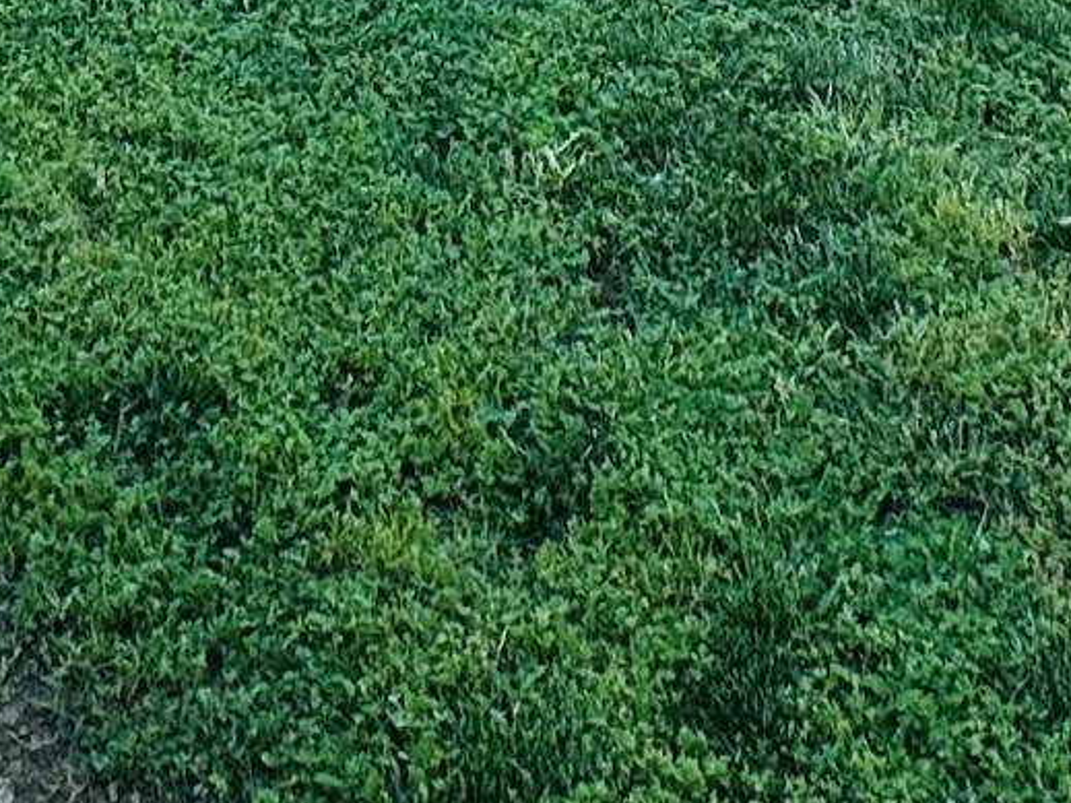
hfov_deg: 24.0
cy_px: -822
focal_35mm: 81
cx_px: 355
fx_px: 2506
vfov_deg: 14.8
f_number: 2.2
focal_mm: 2.22
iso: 40
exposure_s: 1/509
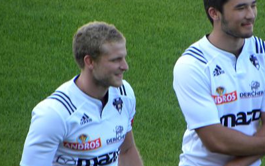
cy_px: 102
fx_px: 7164
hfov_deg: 2.1
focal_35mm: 992
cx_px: 144
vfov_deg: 1.3
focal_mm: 110.4
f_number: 5
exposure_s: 1/59
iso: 64
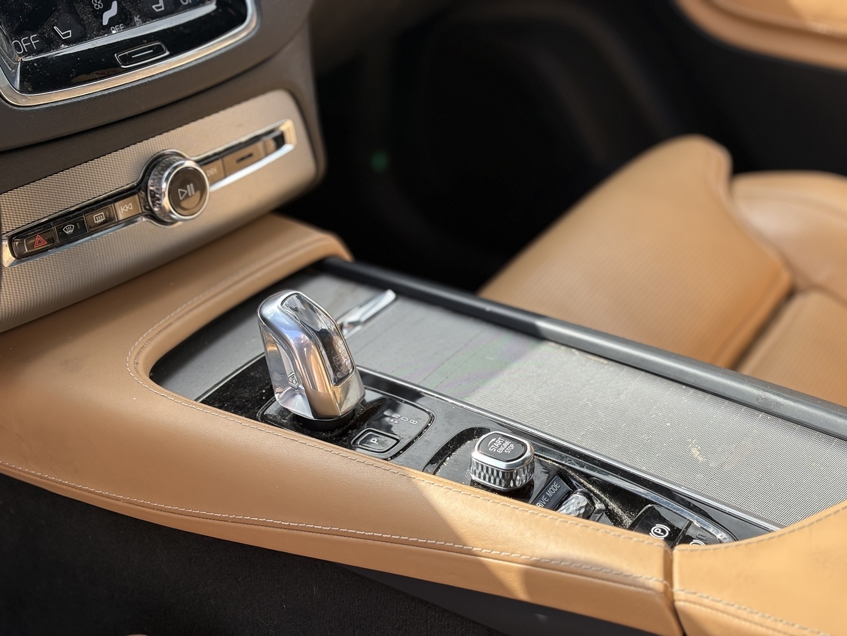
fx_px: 1272
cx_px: 424
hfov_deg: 36.8
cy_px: 318
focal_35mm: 52
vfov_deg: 28.0
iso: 40
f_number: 1.6
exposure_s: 1/369
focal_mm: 5.96
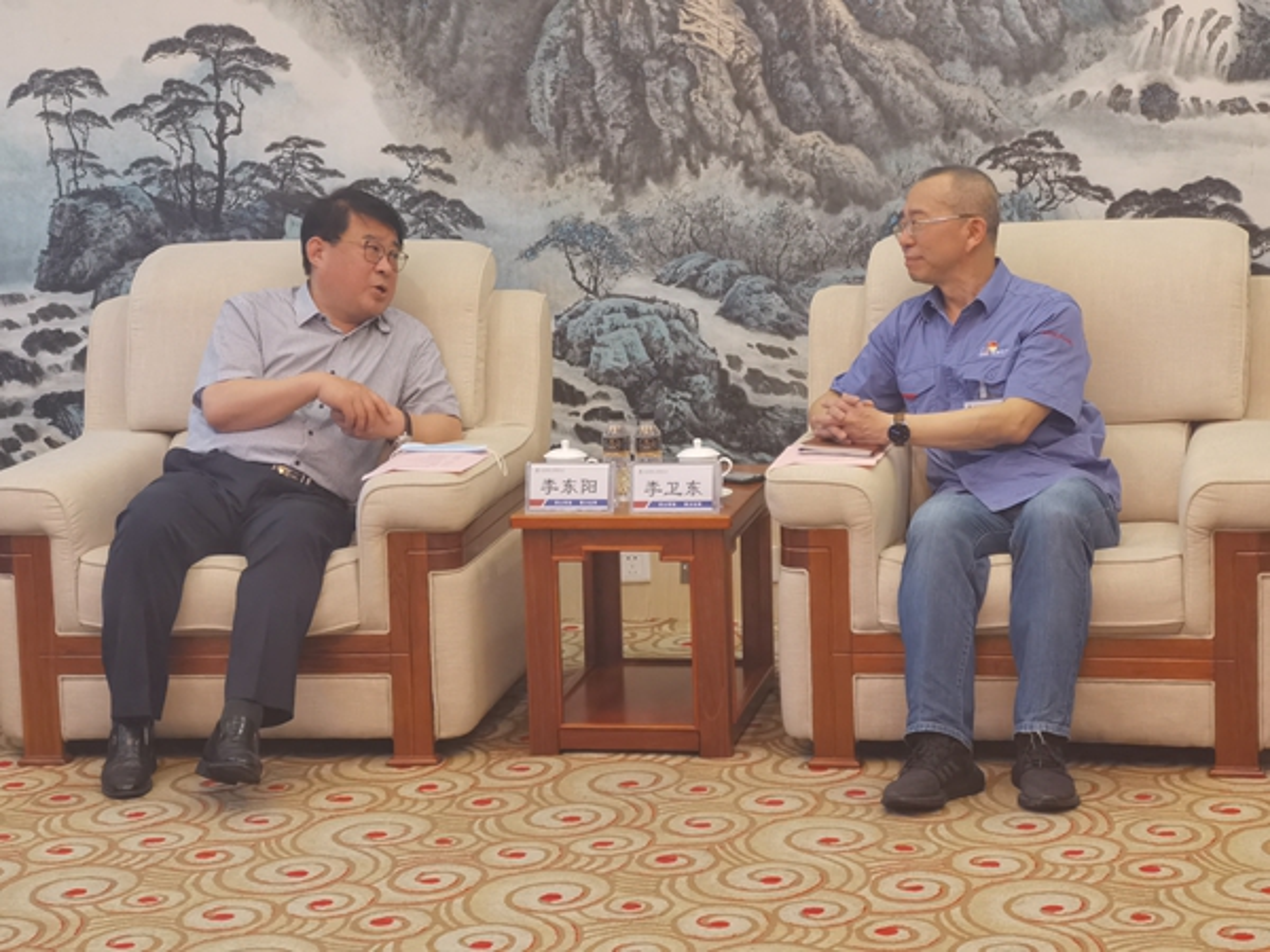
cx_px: 635
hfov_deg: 23.0
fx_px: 3119
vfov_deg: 17.4
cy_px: 476
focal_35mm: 85
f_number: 2.4
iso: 200
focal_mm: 7.48
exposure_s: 1/33.3
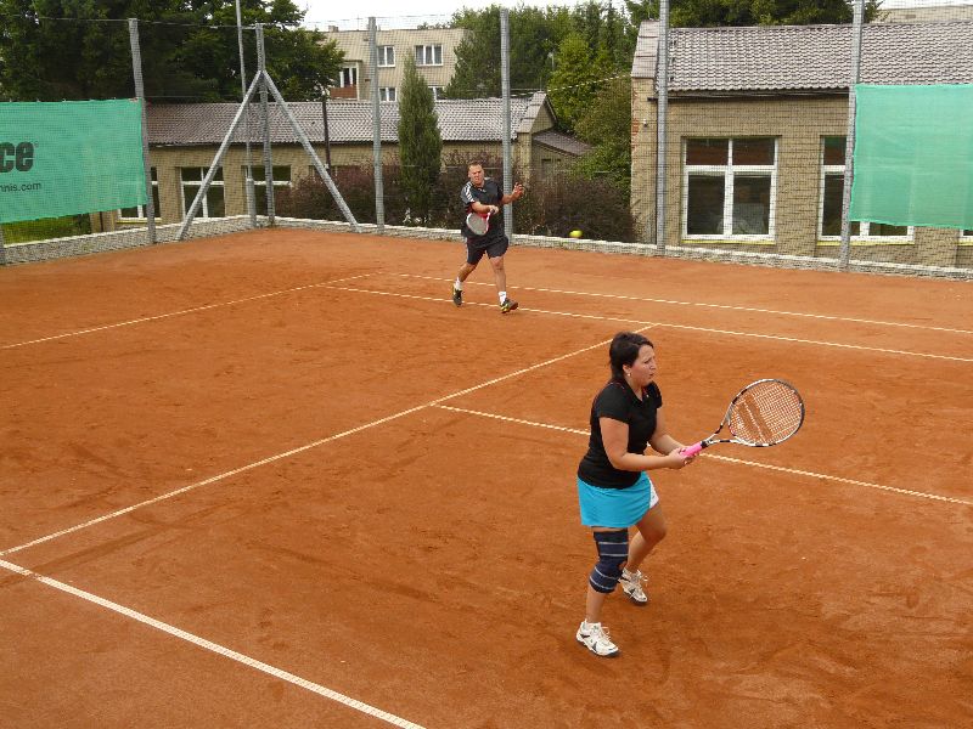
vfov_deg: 35.1
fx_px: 1152
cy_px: 364
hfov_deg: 45.8
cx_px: 486
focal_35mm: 41
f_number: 4
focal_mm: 6.7
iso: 125
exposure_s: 1/160
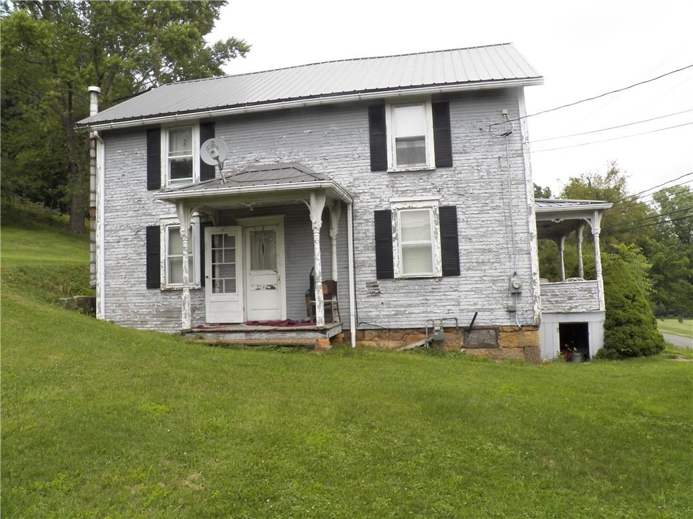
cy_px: 260
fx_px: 561
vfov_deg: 49.7
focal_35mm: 28
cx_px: 346
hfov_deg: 63.4
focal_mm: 4.9
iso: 125
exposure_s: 1/125
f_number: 8
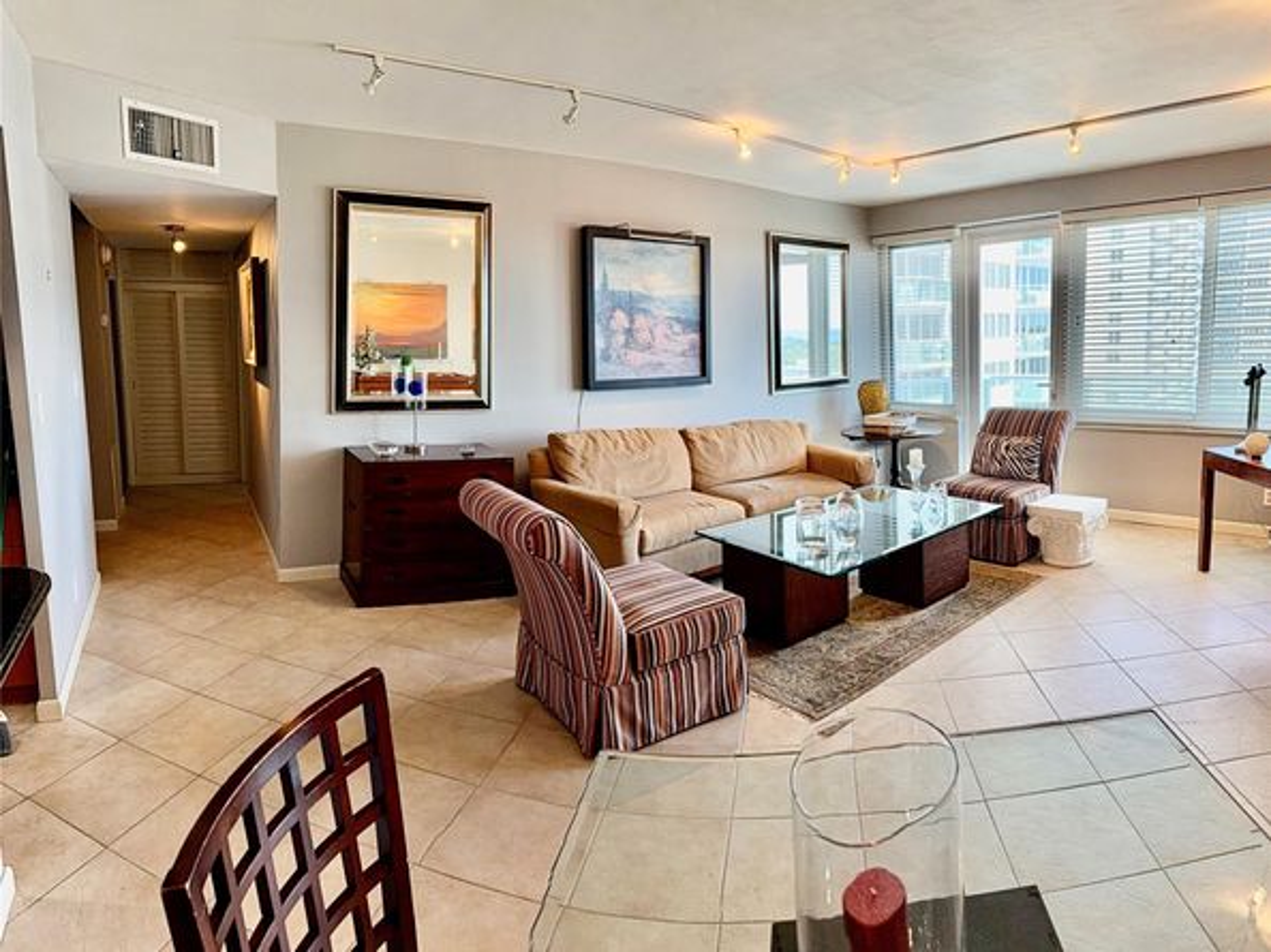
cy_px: 476
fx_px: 881
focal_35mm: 24
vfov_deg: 56.8
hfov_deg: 71.6
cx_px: 636
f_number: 1.78
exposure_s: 1/174
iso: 125
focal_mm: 6.76
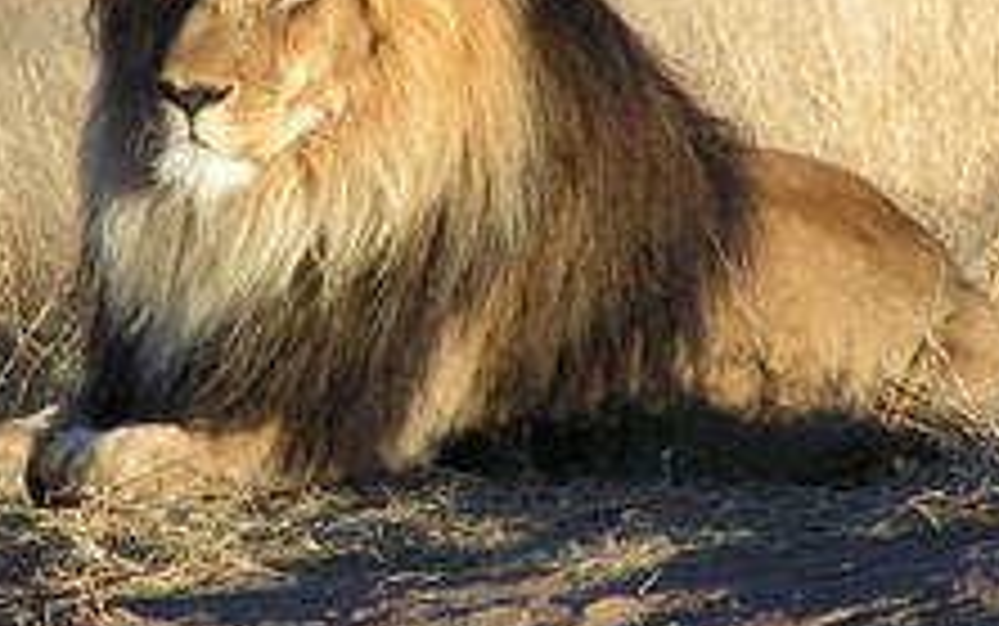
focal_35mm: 652
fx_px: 17760
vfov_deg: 2.0
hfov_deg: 3.2
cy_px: 153
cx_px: 428
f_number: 3.7
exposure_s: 1/400
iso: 50
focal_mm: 63
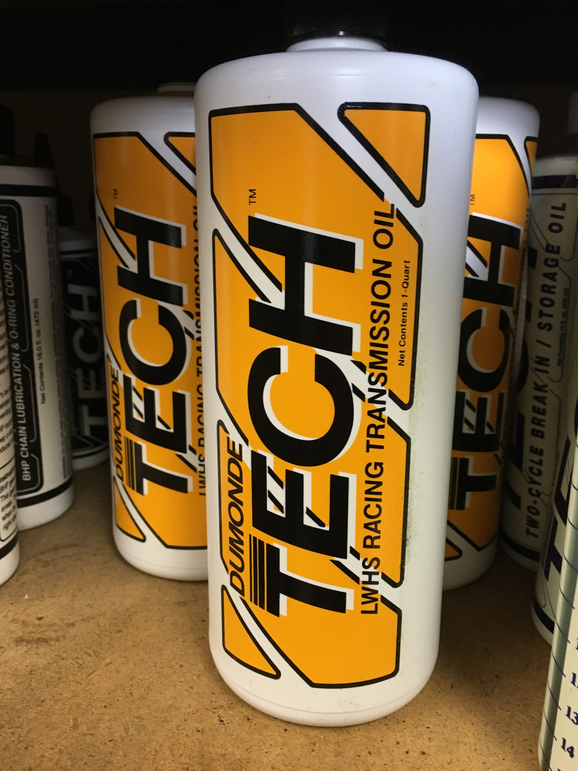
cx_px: 289
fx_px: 646
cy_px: 386
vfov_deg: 61.7
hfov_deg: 48.2
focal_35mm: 29
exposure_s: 1/30
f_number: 2.2
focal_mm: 4.15
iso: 125
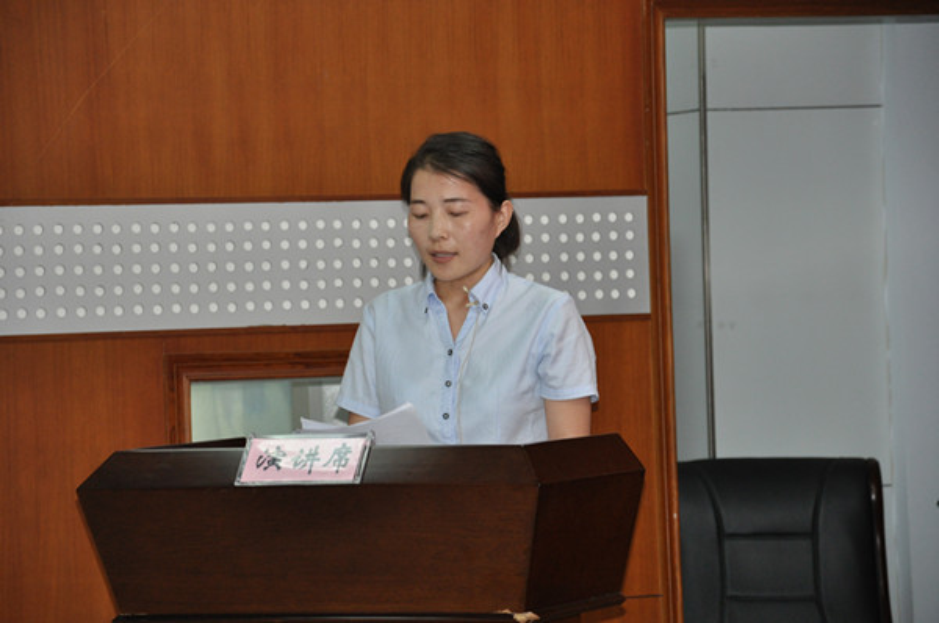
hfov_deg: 13.1
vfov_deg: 8.7
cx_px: 470
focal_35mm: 158
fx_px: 4101
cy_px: 312
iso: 800
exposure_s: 1/60
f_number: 5.6
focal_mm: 105
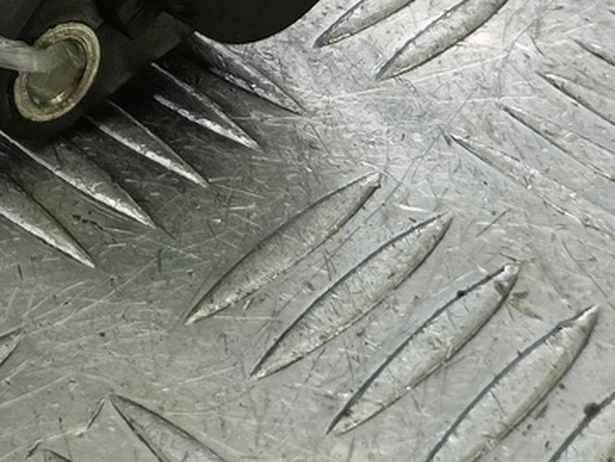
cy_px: -146
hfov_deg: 28.7
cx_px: 63
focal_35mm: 65
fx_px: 1156
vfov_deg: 20.6
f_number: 1.6
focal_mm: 4.11
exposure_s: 1/100
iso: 124
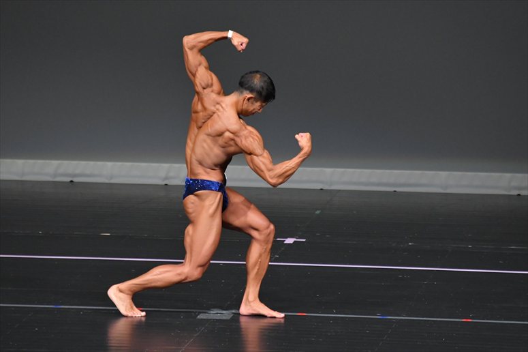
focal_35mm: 375
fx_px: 5497
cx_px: 264
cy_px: 176
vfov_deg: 3.7
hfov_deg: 5.5
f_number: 5.6
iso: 4000
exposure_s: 1/400
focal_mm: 250
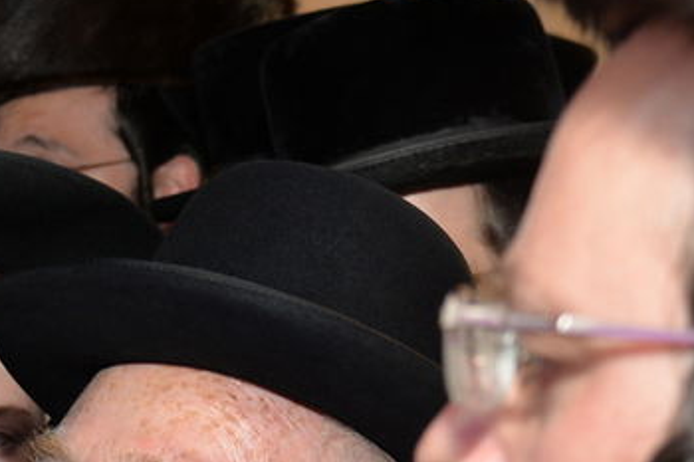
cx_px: 218
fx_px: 2389
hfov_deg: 16.5
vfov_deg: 10.6
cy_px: 707
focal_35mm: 124
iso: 1000
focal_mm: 31
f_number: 4
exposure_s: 1/160
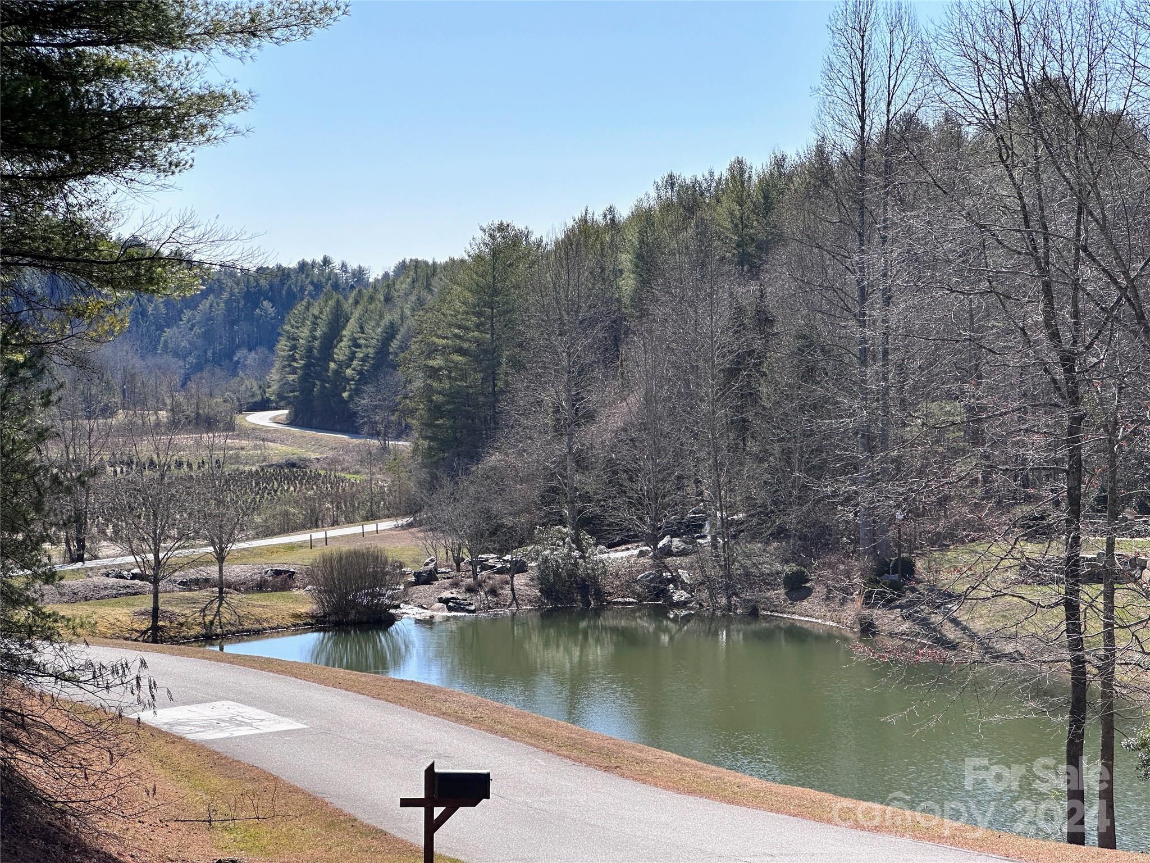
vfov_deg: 19.1
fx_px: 2558
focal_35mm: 77
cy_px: 432
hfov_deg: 25.3
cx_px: 575
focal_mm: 9
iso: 32
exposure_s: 1/911
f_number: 2.8
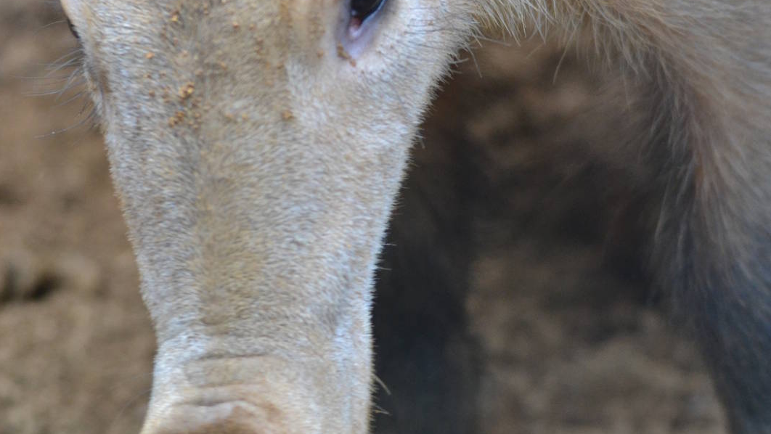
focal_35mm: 355
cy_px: 59
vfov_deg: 3.4
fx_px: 7259
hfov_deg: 6.1
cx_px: 385
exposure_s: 1/500
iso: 1400
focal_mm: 150
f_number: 5
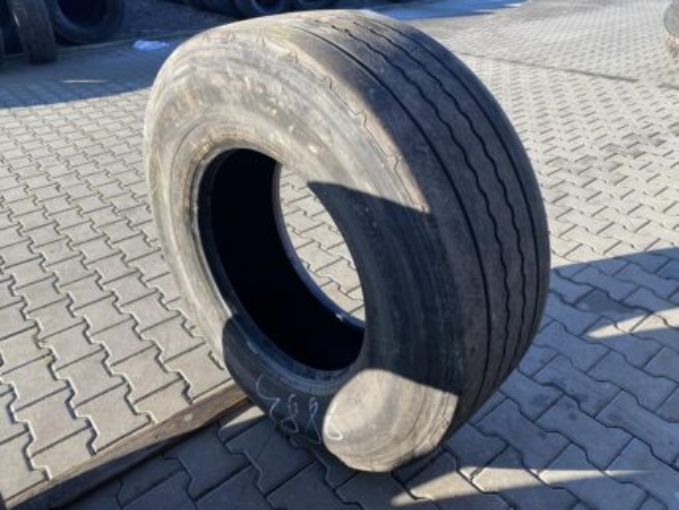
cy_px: 255
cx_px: 340
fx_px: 510
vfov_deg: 53.1
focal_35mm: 26
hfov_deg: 67.3
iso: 32
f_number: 1.8
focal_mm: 4.25
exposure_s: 1/409
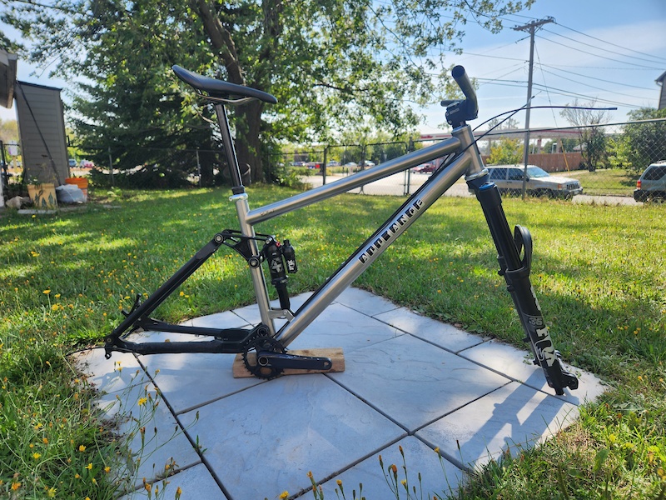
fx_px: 443
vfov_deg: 58.9
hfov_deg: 73.9
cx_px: 333
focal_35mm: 23
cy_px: 250
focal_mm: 5.4
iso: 20
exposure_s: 1/699
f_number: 1.8
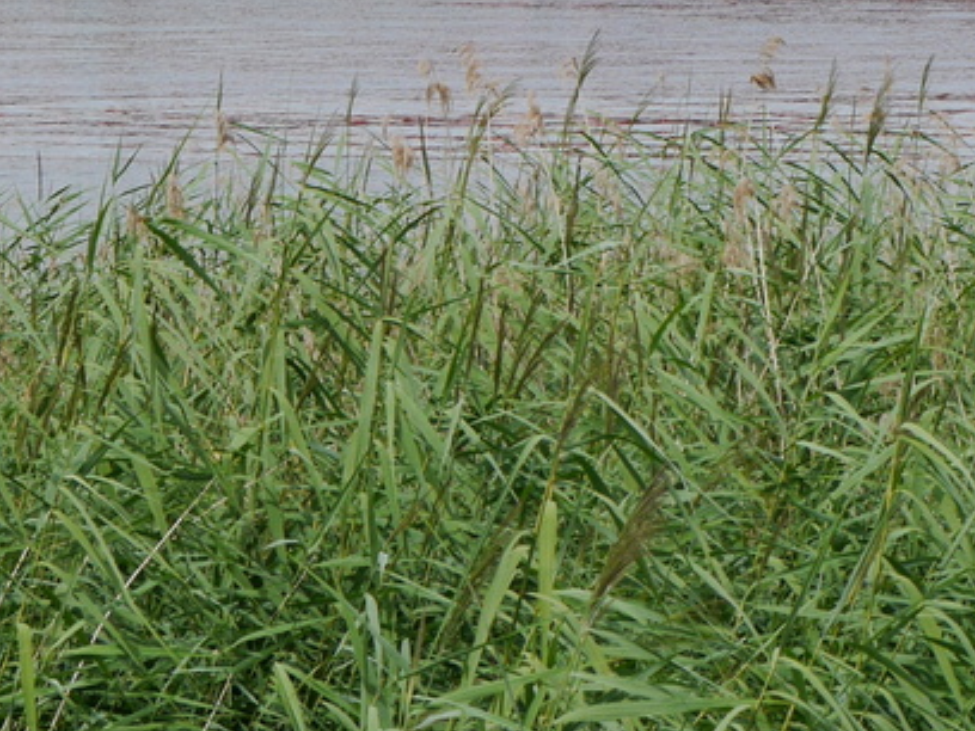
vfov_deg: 7.0
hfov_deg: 9.3
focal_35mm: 212
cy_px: -79
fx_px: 5971
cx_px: 413
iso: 160
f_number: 9
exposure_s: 1/400
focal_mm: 36
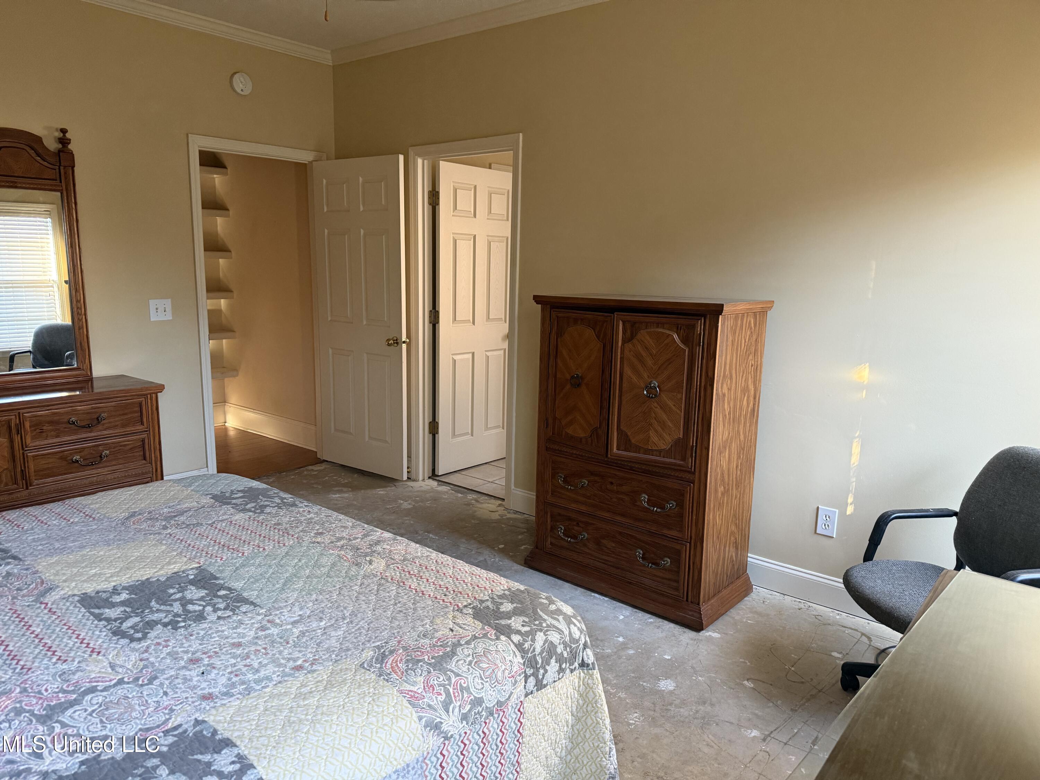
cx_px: 520
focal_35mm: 24
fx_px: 721
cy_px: 390
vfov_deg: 56.8
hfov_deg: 71.6
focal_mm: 6.76
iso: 400
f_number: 1.78
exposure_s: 1/60
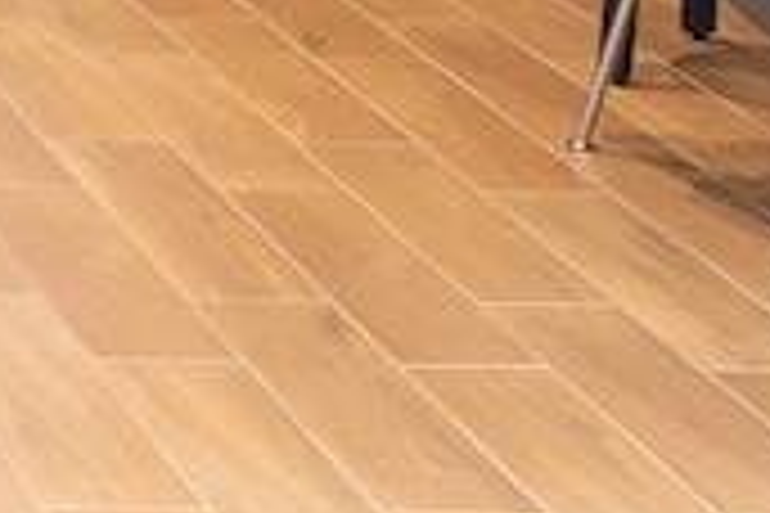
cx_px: -964
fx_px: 4812
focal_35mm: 225
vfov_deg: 5.6
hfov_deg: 8.5
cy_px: -1159
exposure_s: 1/25
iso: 500
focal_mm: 32
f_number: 6.3
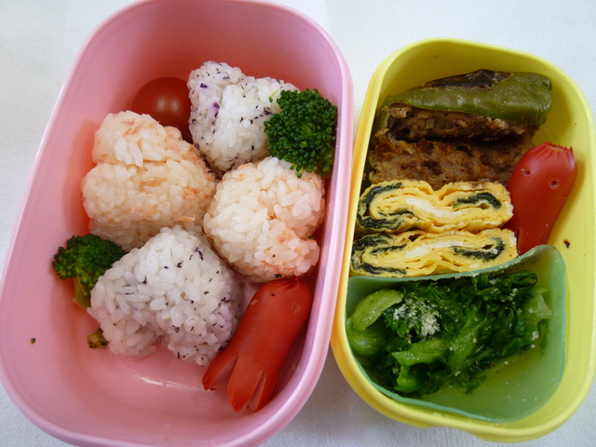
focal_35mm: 24
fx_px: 413
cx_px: 298
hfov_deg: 71.6
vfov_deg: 56.8
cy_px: 224
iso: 125
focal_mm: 4.3
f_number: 2.2
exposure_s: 1/60
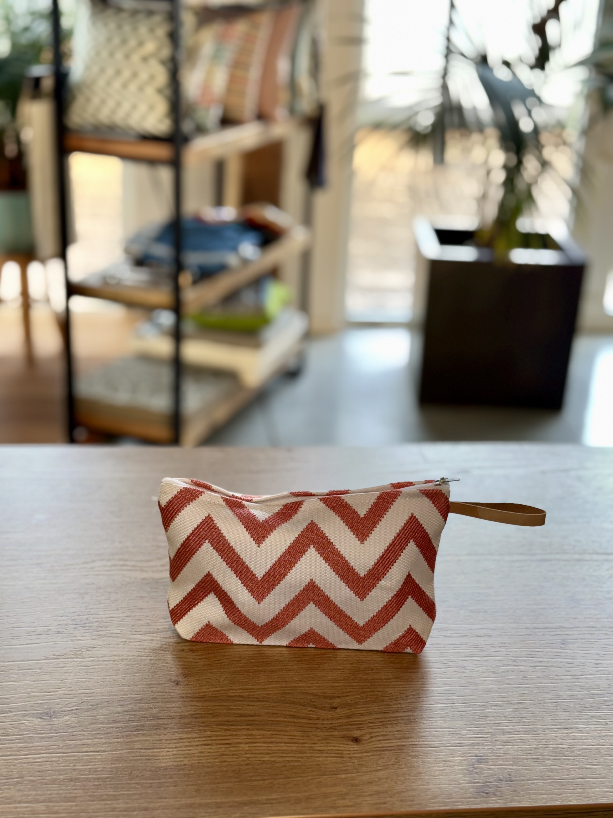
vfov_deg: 39.7
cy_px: 409
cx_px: 306
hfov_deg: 30.3
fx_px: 1133
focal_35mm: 48
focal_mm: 6.76
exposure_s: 1/35
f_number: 1.78
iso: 80
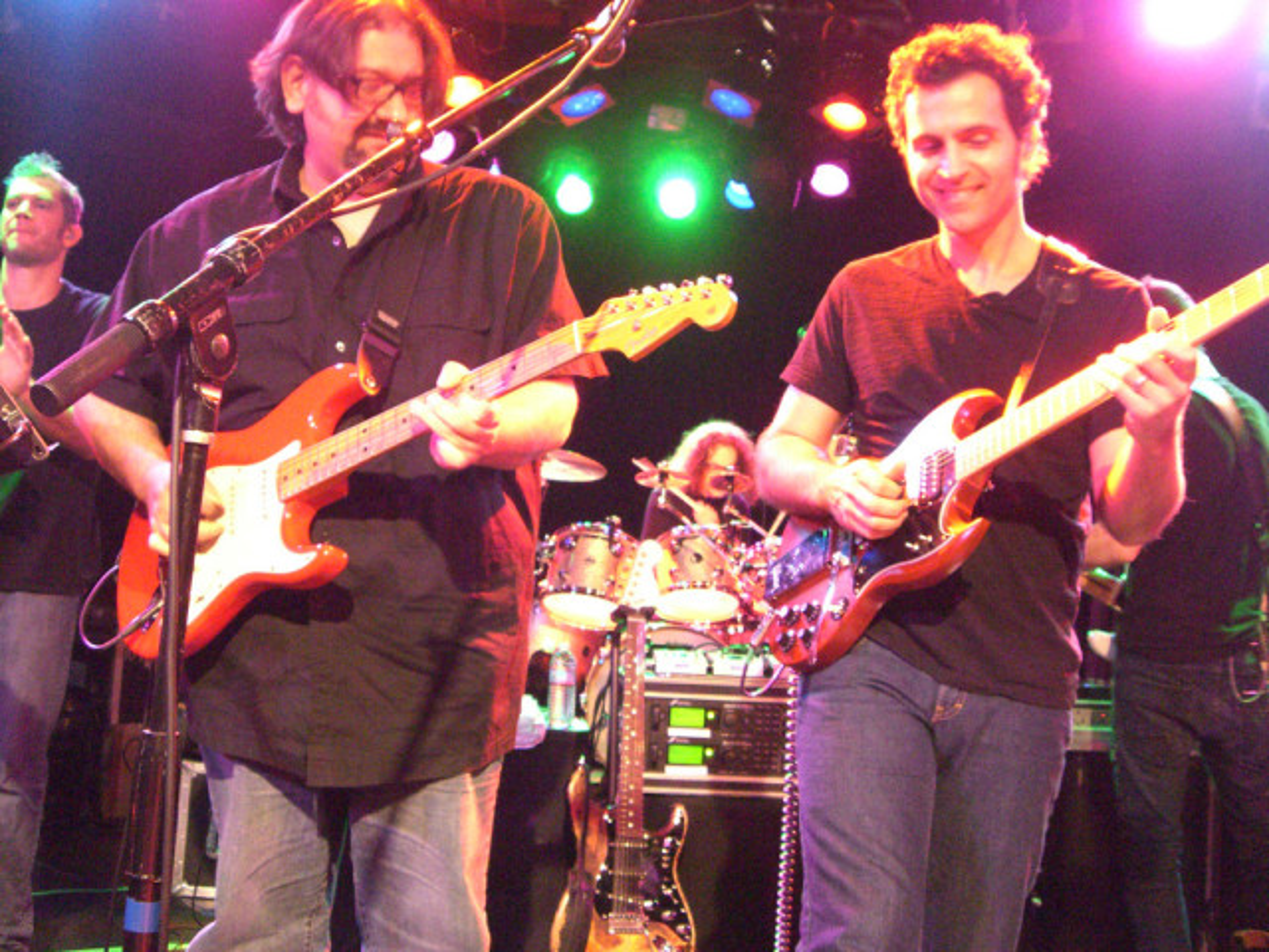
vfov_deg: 37.7
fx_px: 1393
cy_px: 476
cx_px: 634
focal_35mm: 38
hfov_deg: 49.0
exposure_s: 1/50
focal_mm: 6.2
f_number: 2.7
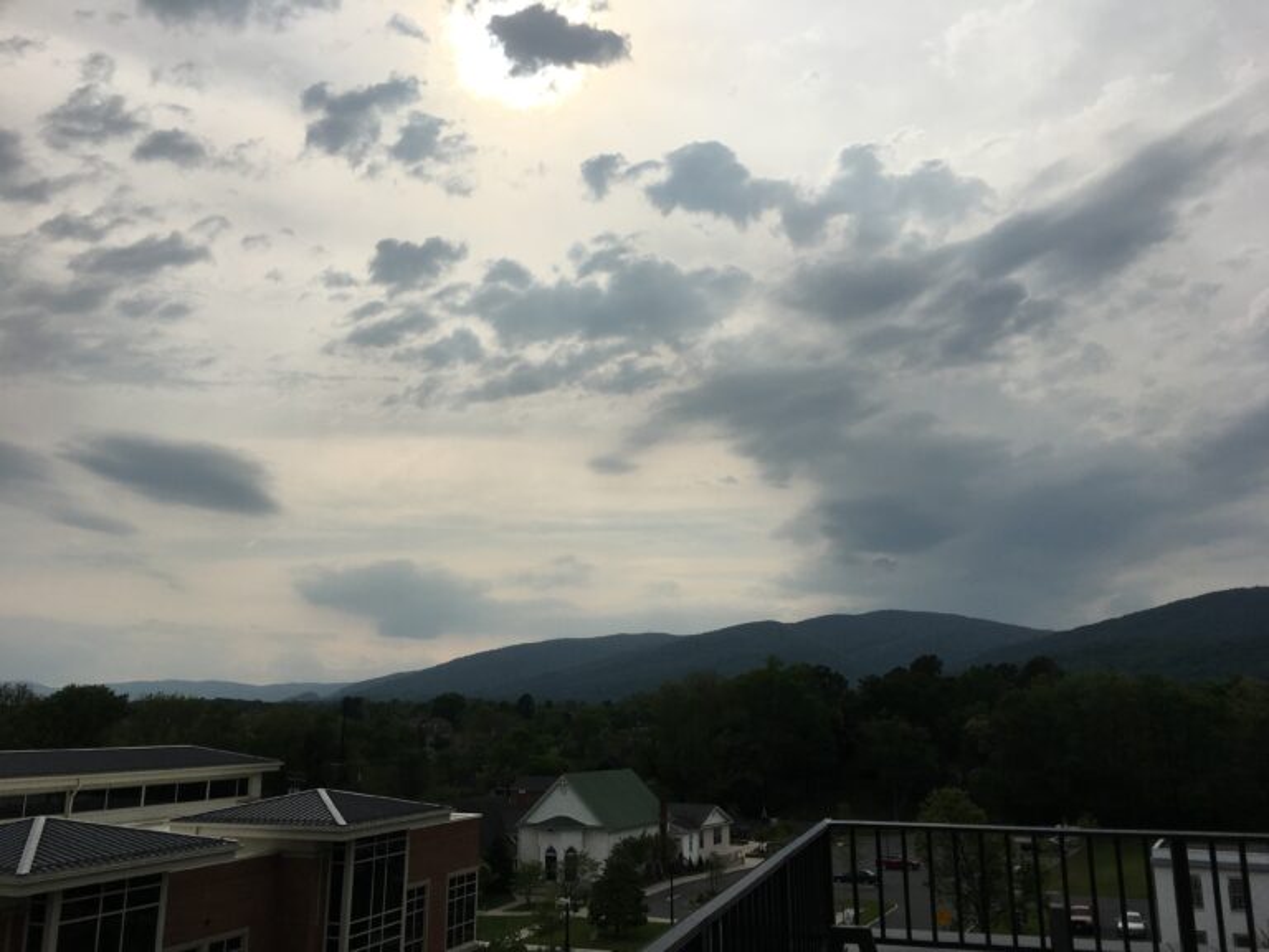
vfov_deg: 48.2
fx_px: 1063
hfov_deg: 61.7
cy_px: 476
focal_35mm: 29
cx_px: 634
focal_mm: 4.15
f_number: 2.2
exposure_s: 1/5495
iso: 25
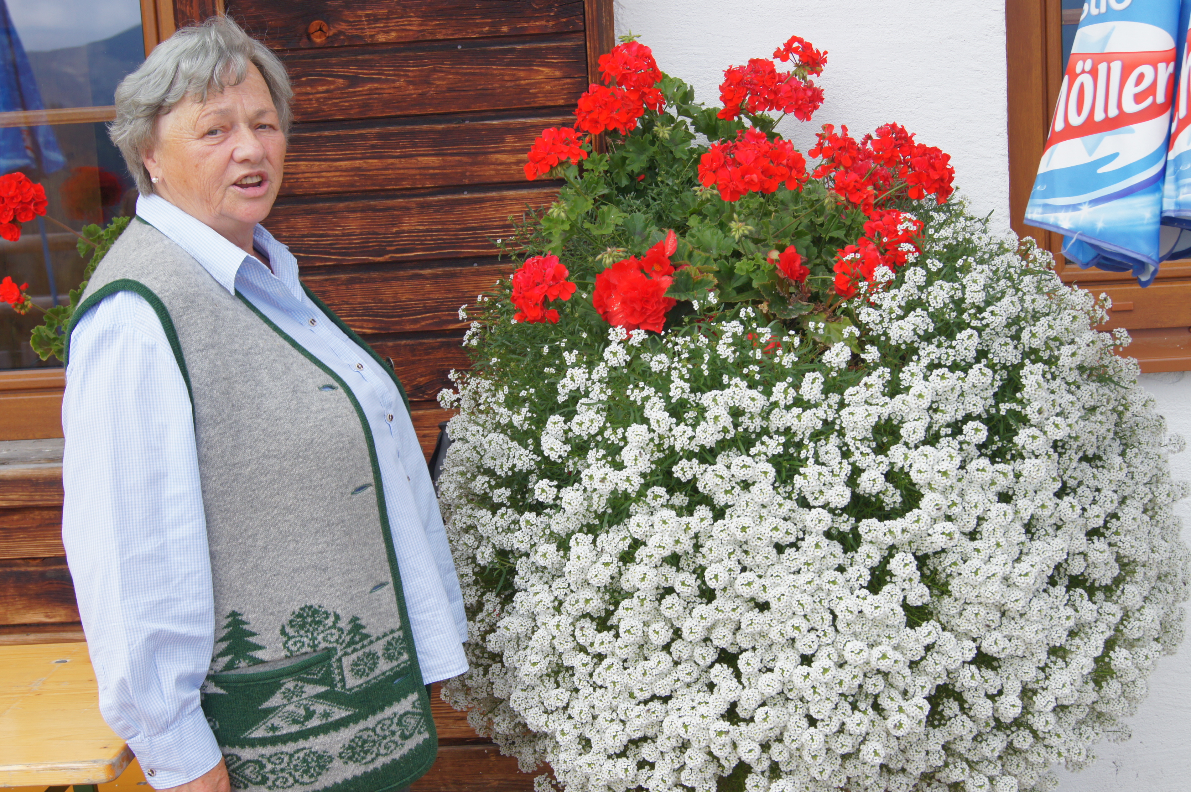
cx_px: 596
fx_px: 1735
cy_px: 396
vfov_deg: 25.7
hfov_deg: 37.9
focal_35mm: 52
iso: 200
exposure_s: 1/250
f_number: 9
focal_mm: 35
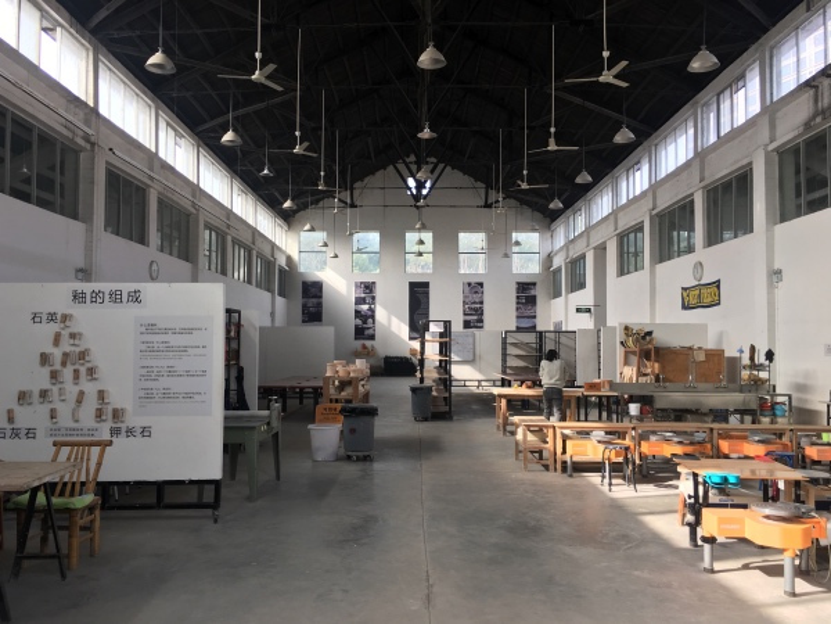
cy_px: 312
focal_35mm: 29
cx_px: 416
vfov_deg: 48.2
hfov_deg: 61.7
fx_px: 696
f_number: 2.2
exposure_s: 1/100
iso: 25
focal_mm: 4.15
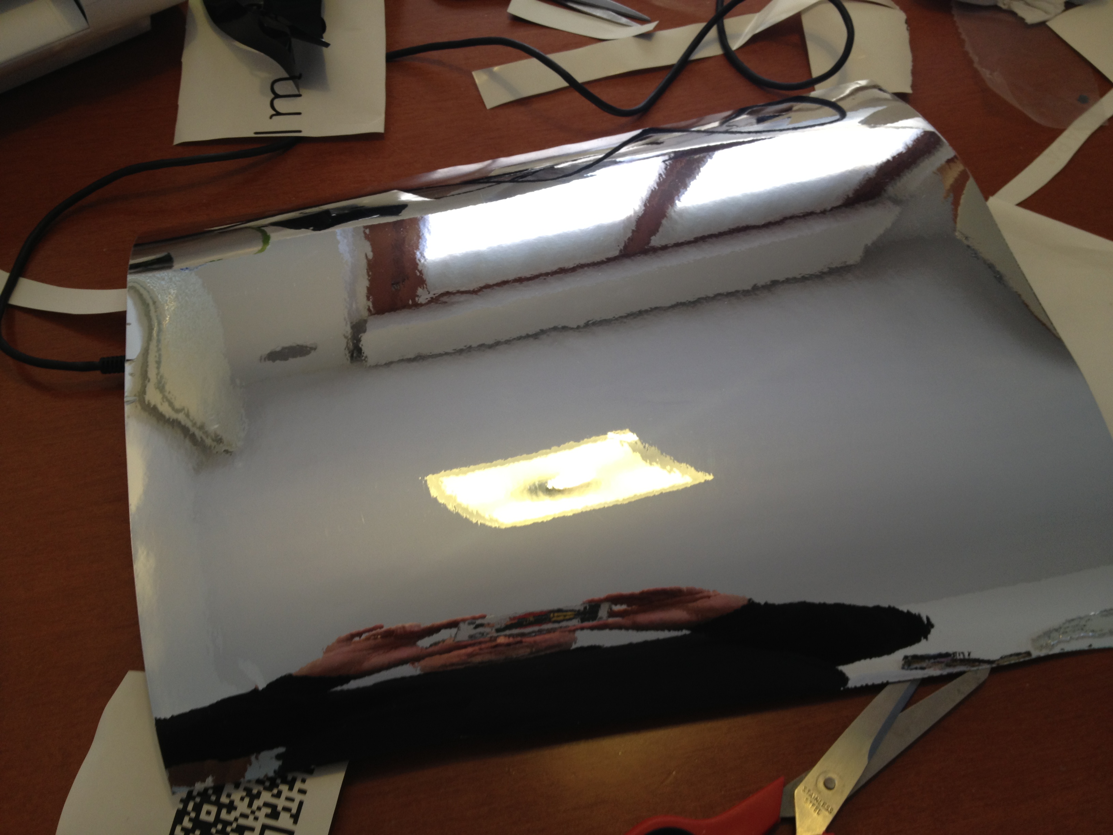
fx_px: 1125
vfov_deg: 40.7
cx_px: 556
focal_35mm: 35
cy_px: 418
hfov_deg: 52.6
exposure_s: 1/24
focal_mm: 4.28
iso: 50
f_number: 2.4
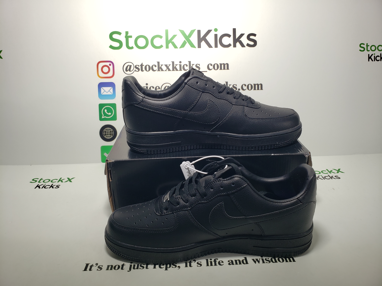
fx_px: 287
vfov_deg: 53.1
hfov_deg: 67.3
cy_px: 143
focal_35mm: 26
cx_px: 191
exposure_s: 1/137
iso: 50
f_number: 2.4
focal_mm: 4.3
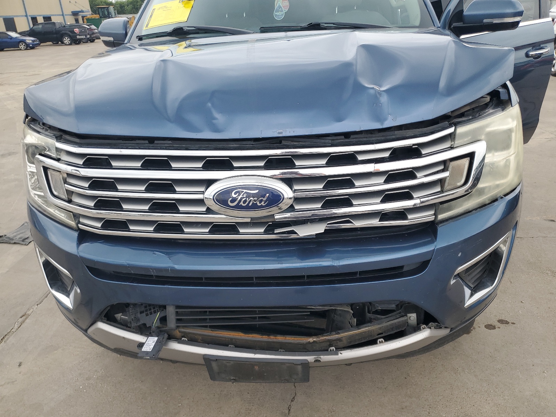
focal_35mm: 26
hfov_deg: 67.3
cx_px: 278
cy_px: 208
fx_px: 418
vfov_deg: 53.1
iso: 50
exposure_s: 1/909
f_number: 1.5
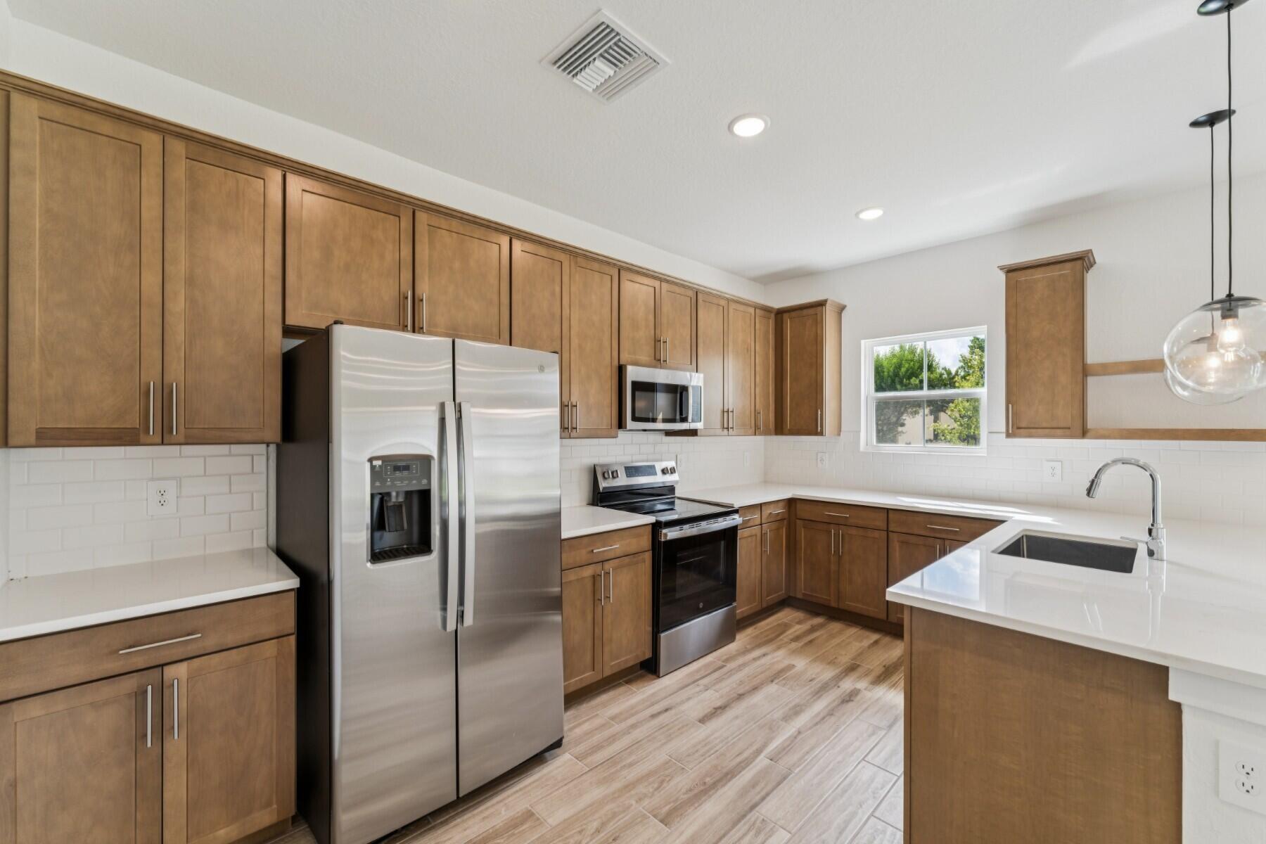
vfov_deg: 81.2
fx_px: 492
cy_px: 422
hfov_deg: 104.3
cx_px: 633
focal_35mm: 14
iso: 200
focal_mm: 14
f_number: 8
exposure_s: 1/15
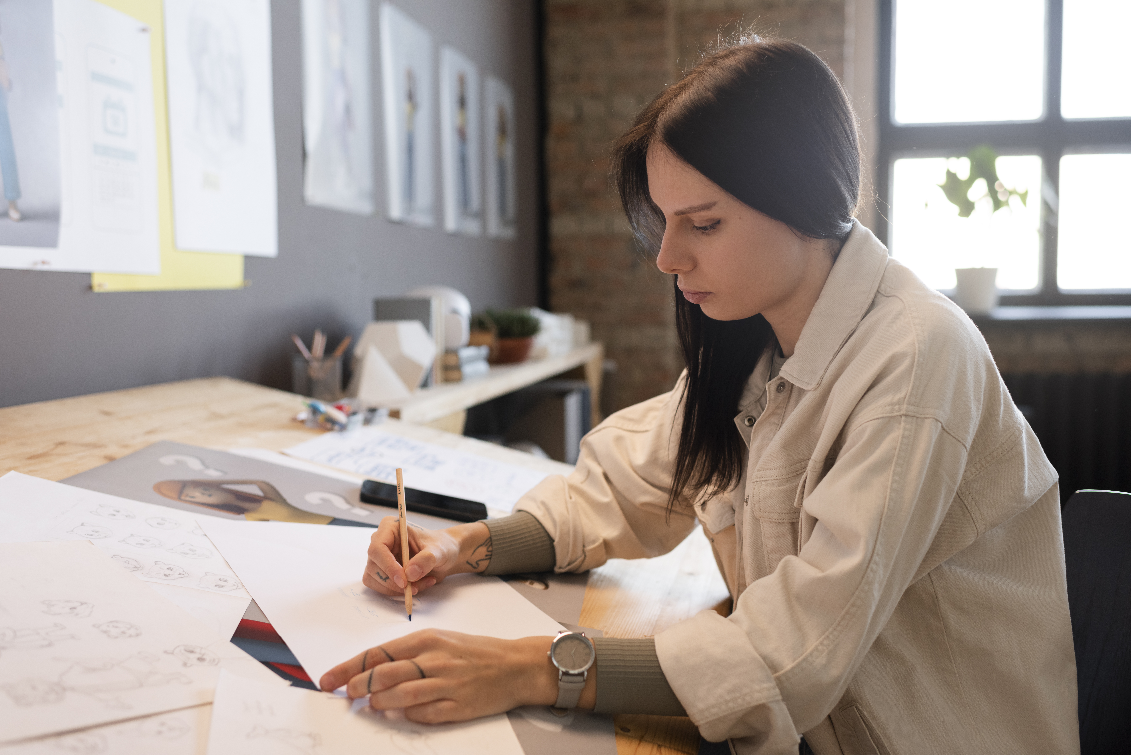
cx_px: 566
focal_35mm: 35
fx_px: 1100
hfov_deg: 54.4
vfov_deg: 37.9
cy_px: 378
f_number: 2.8
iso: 500
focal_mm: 35
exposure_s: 1/200
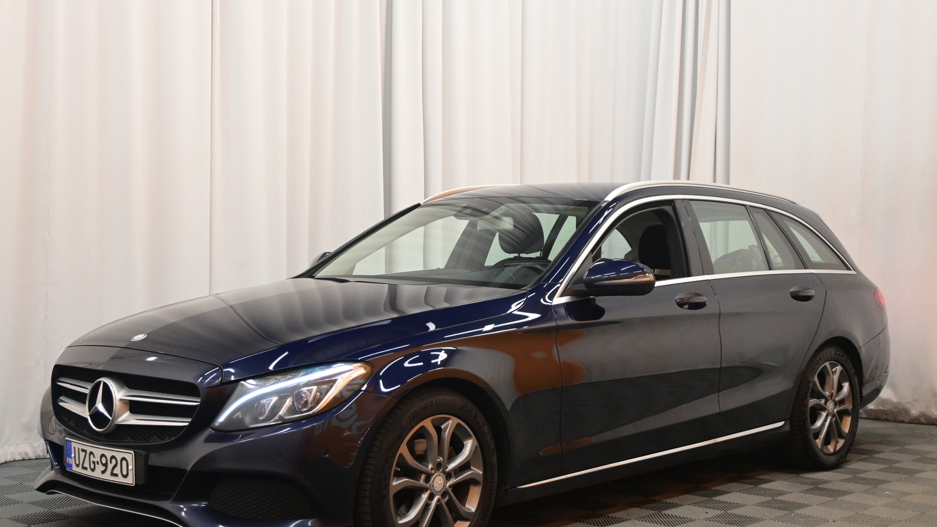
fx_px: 1212
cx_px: 466
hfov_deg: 42.3
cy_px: 271
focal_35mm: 49
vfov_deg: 24.5
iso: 2500
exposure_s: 1/50
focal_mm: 30.5
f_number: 4.8
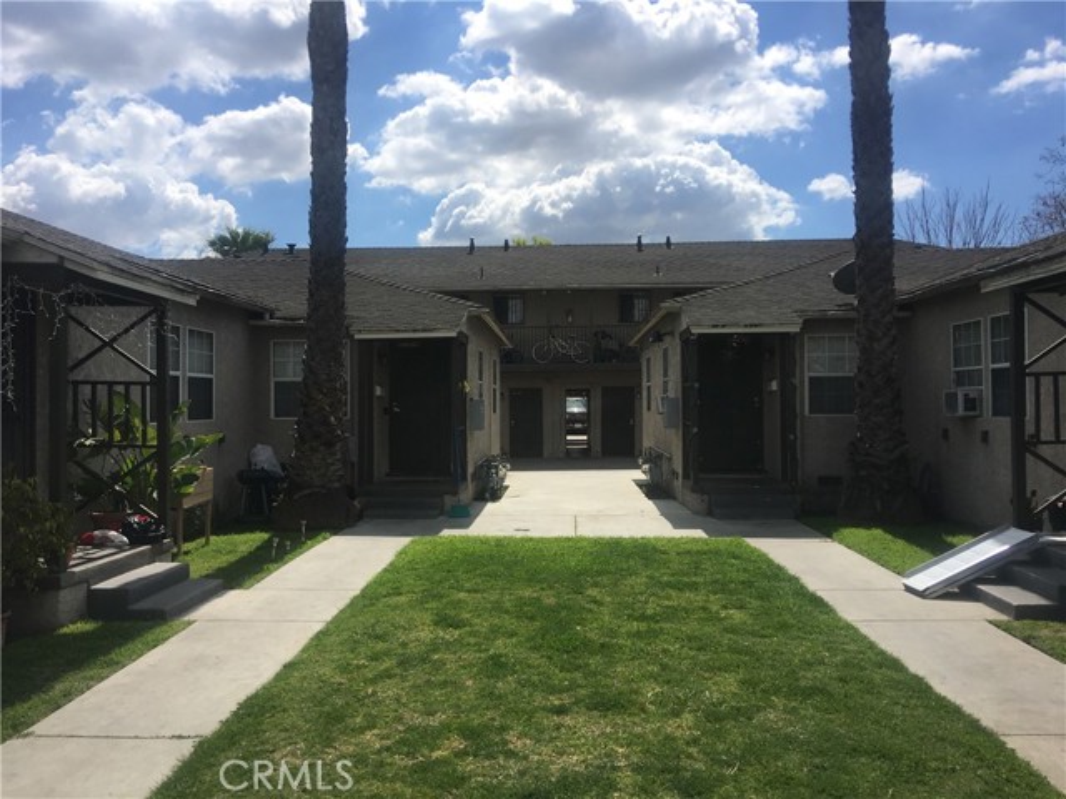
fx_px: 893
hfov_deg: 61.7
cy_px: 400
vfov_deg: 48.2
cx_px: 533
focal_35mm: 29
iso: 25
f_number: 2.2
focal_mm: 4.15
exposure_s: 1/2653
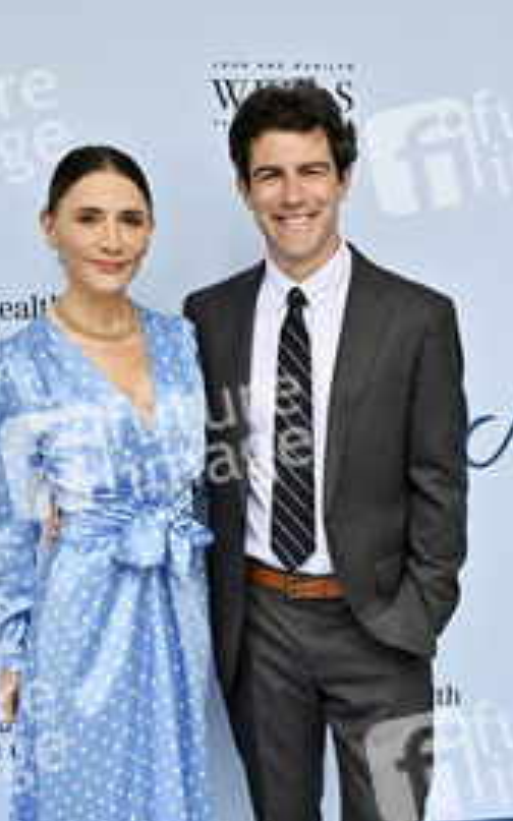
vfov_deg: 35.6
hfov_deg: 23.1
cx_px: 244
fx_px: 1253
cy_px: 601
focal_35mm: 56
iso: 500
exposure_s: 1/320
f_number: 6.3
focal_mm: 37
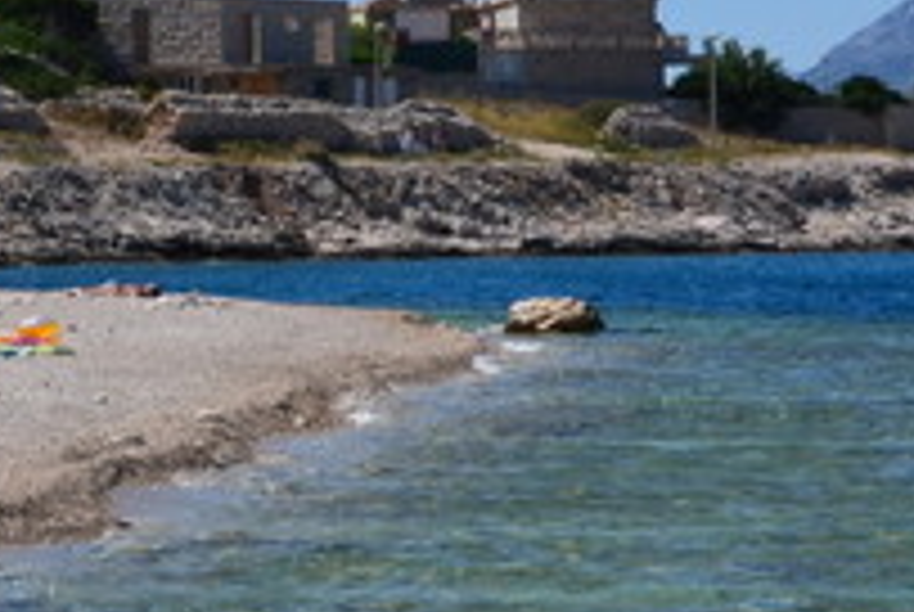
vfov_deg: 7.3
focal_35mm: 189
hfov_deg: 10.9
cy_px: 328
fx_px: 4805
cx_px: 293
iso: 360
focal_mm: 32
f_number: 11
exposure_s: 1/500
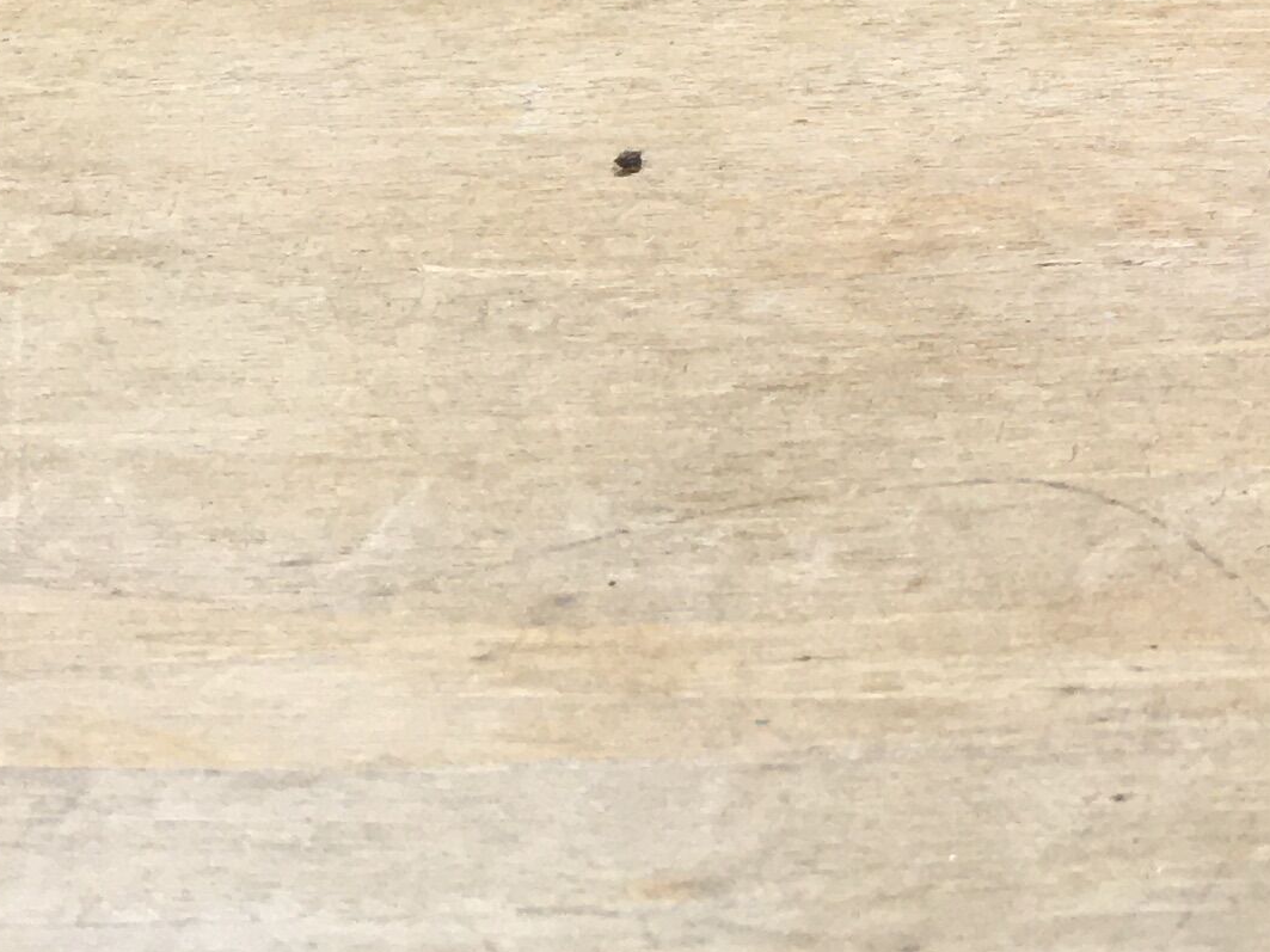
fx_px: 4035
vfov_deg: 12.6
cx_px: 2182
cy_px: -564
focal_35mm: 110
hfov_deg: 15.7
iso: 32
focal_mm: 4.15
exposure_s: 1/100
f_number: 2.2
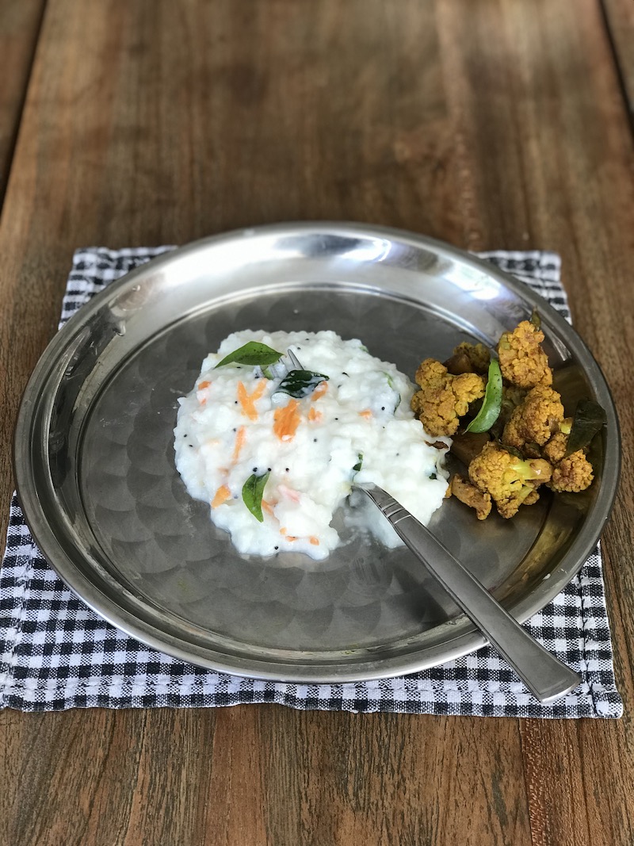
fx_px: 1392
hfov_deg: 25.7
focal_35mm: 57
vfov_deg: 33.8
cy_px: 423
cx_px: 317
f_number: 2.8
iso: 50
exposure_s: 1/50
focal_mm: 6.6
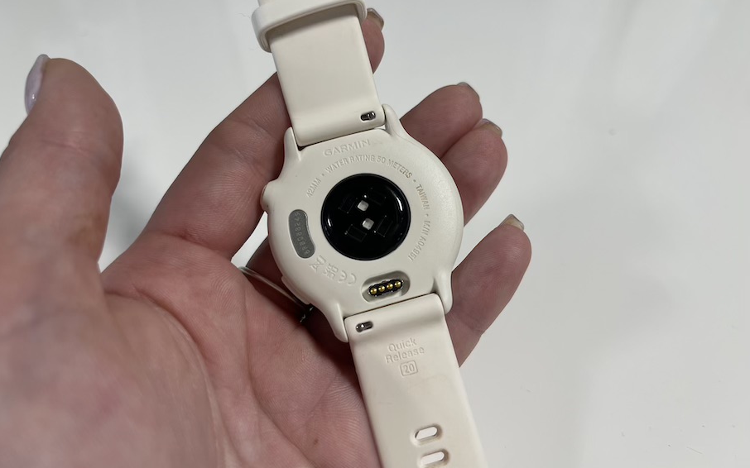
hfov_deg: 66.5
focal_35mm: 28
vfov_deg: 44.4
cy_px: 204
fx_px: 572
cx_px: 377
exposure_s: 1/120
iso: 64
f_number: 1.6
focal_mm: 5.1
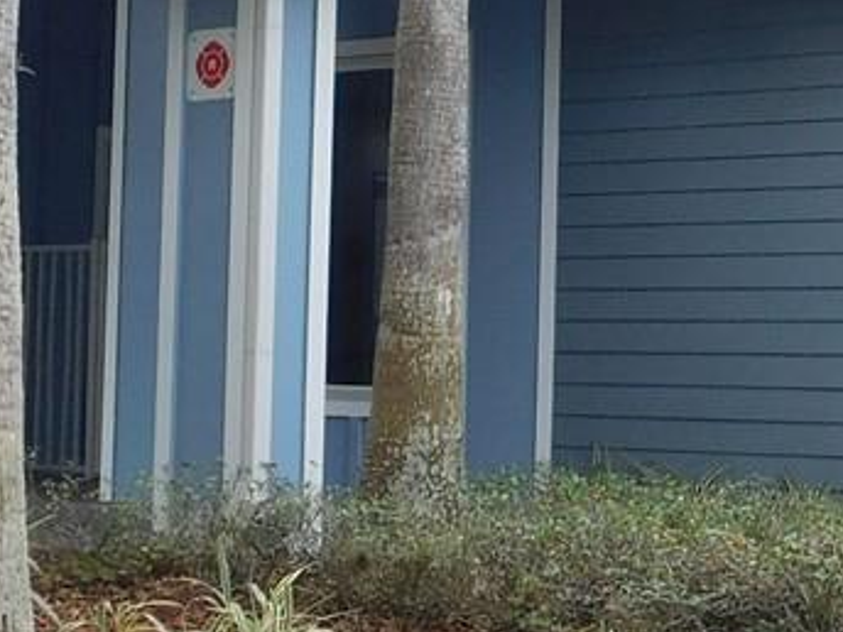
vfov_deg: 13.8
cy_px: 206
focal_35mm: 107
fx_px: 2606
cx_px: 510
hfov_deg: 18.4
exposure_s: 1/200
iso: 125
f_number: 3
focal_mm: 4
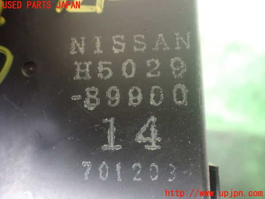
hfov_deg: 60.0
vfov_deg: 46.8
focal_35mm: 30
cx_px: 132
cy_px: 100
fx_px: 230
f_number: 2.3
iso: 800
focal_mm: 5.4
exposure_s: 1/30
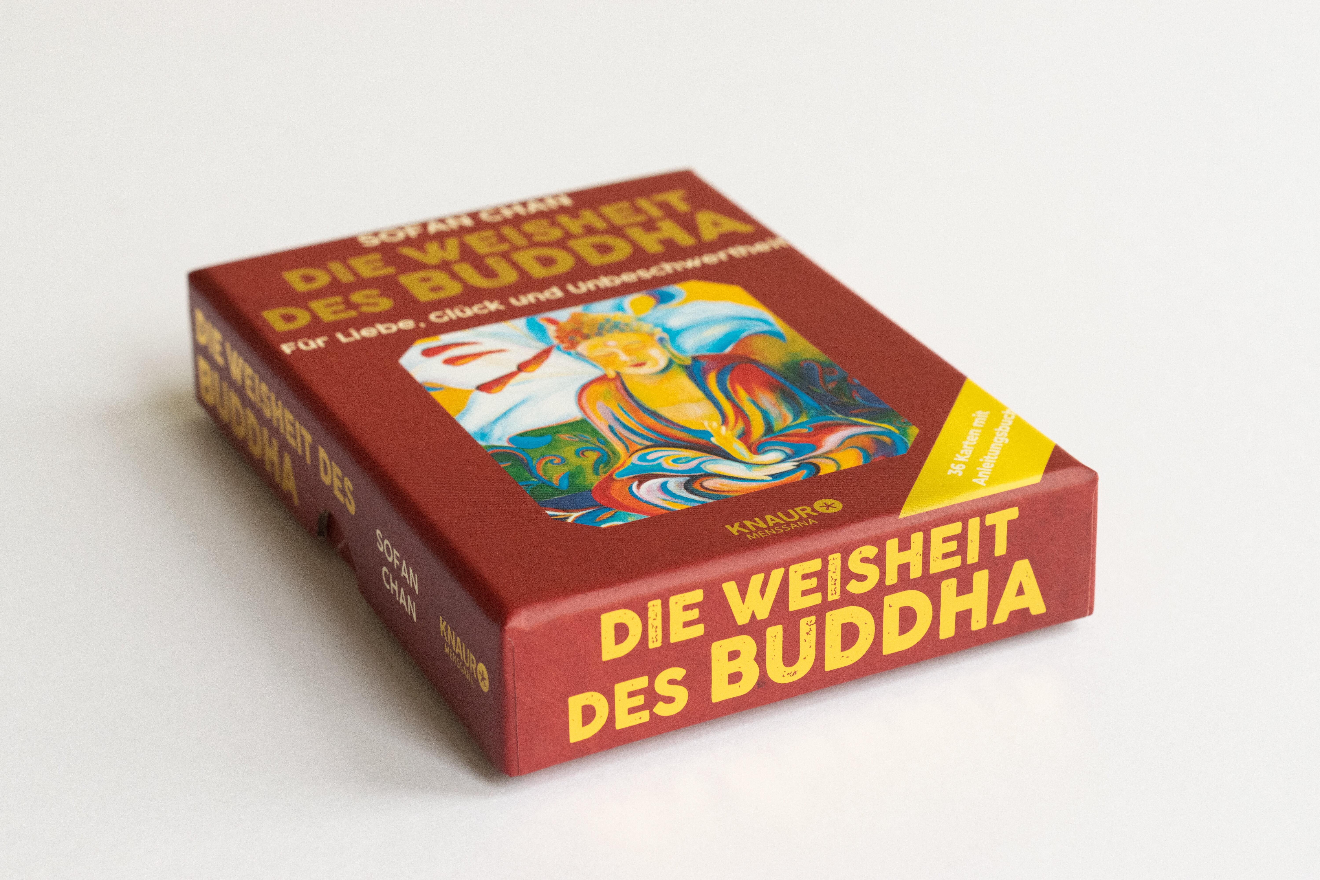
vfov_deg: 18.2
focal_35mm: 75
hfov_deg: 27.0
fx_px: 2750
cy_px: 440
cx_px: 660
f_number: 8
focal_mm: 50
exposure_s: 1/80
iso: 1000
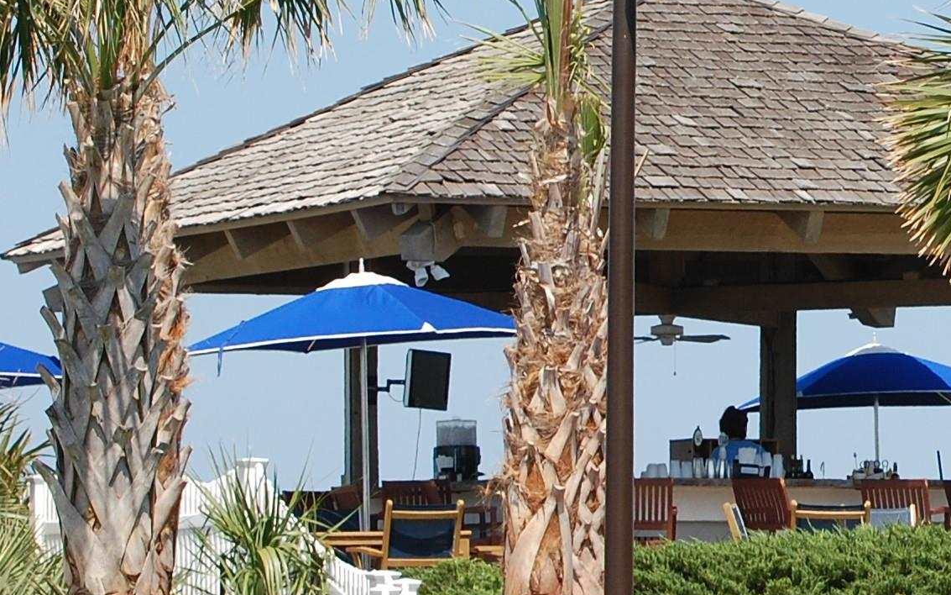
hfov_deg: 7.3
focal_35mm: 284
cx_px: 1087
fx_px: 7360
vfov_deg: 4.6
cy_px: 232
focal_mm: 70
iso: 250
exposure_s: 1/250
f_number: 10
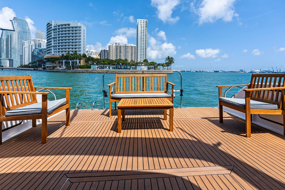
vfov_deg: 73.8
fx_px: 127
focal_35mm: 16
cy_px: 95
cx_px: 142
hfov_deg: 96.7
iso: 100
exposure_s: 1/500
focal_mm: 16
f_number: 5.6
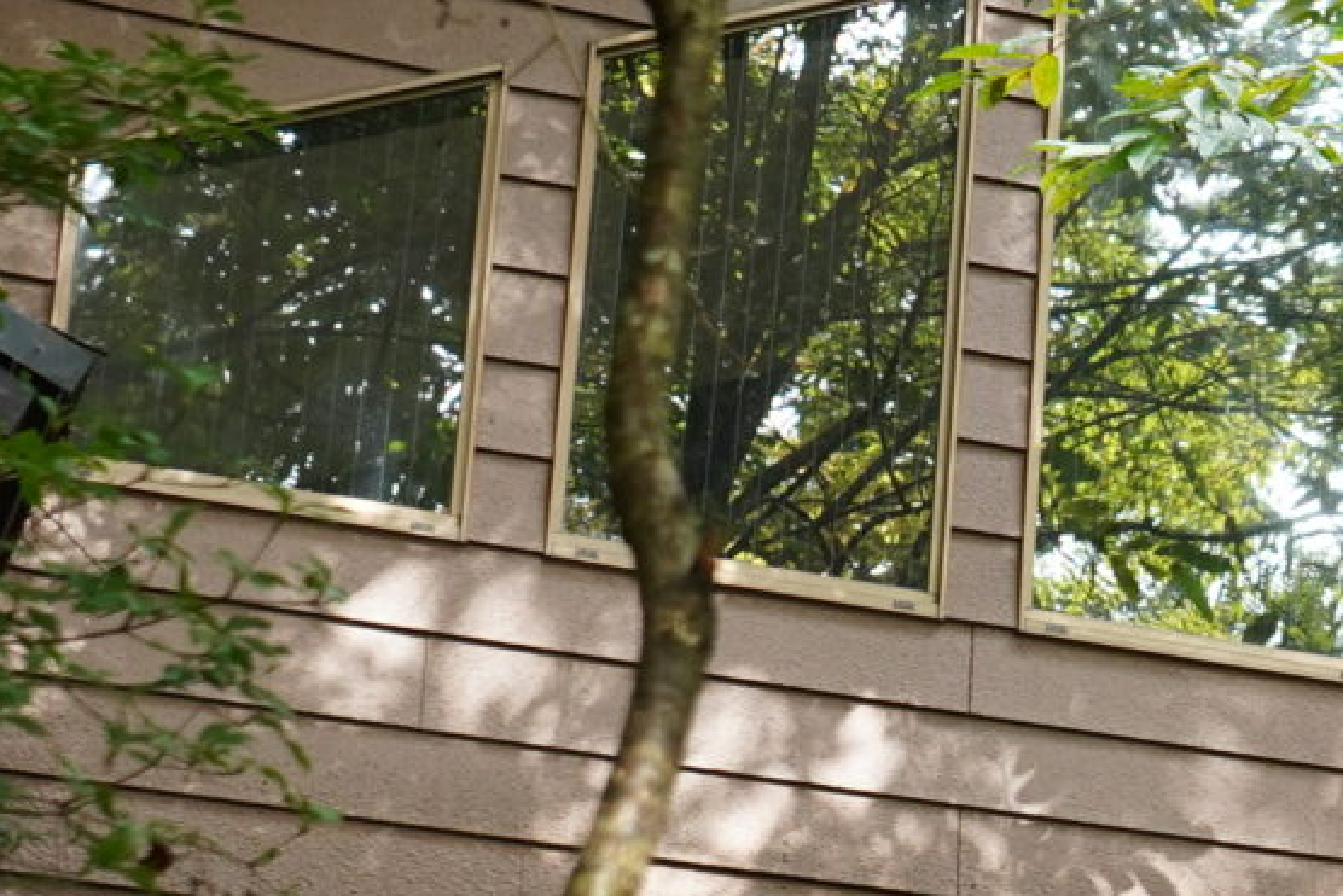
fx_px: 4813
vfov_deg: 10.6
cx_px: 1807
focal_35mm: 129
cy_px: 767
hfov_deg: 15.1
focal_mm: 28
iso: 500
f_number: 5
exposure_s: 1/100
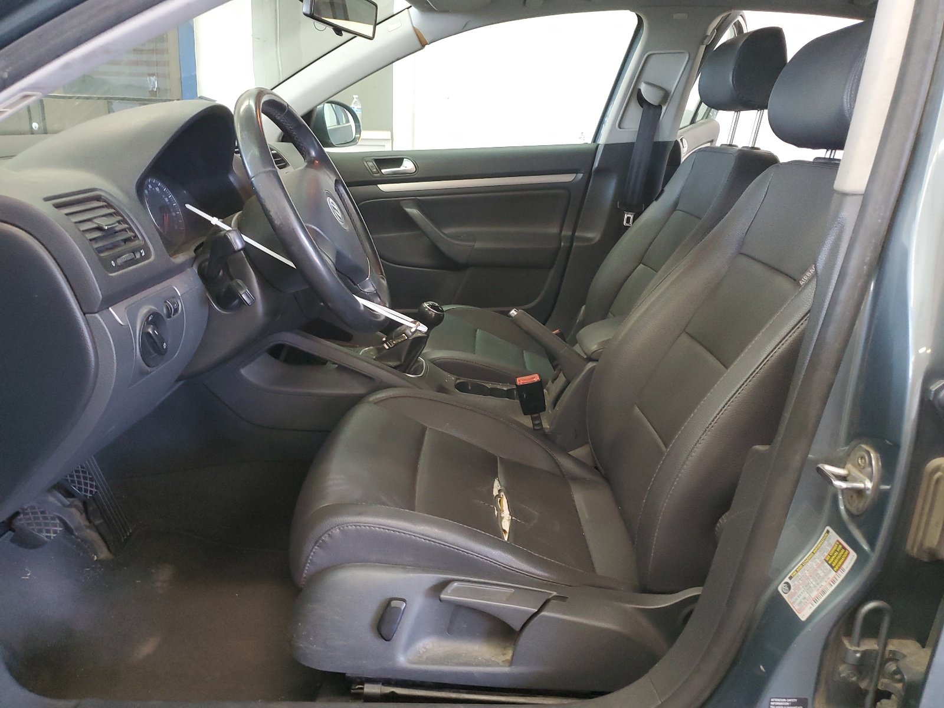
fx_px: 709
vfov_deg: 53.1
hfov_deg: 67.3
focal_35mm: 26
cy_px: 354
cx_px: 472
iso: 223
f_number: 1.5
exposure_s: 1/60.2
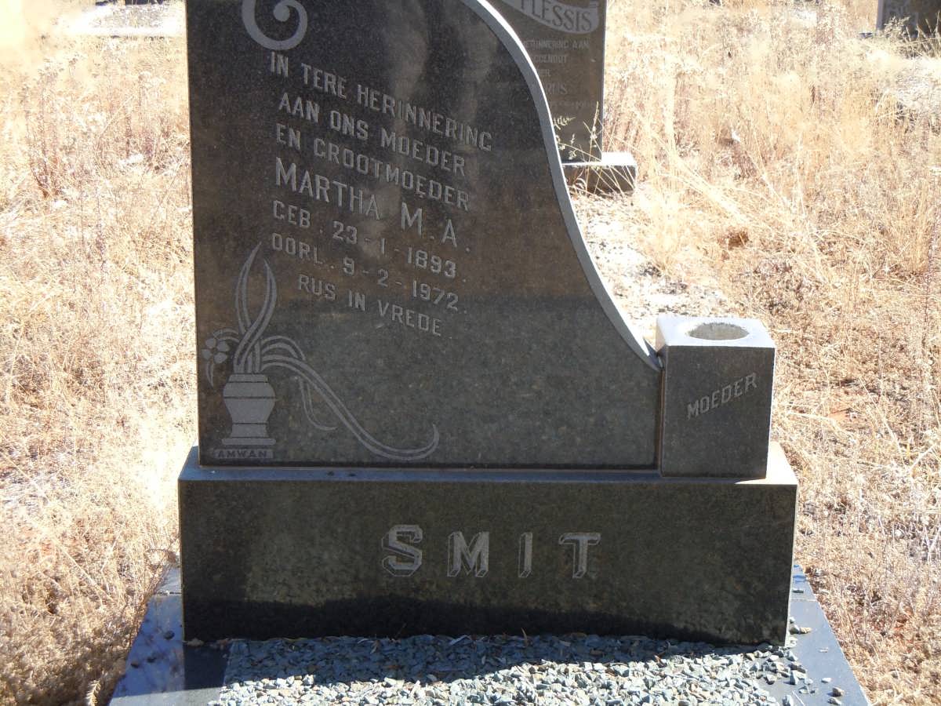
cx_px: 470
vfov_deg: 21.6
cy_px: 353
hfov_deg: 28.6
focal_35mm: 68
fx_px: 1849
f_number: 4.1
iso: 200
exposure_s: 1/320
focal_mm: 12.2
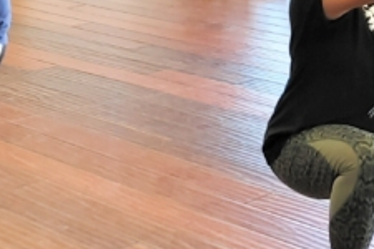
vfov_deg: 10.7
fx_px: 1288
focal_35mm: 124
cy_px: -114
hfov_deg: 16.3
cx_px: 43
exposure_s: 1/100
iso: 100
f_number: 1.8
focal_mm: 5.58
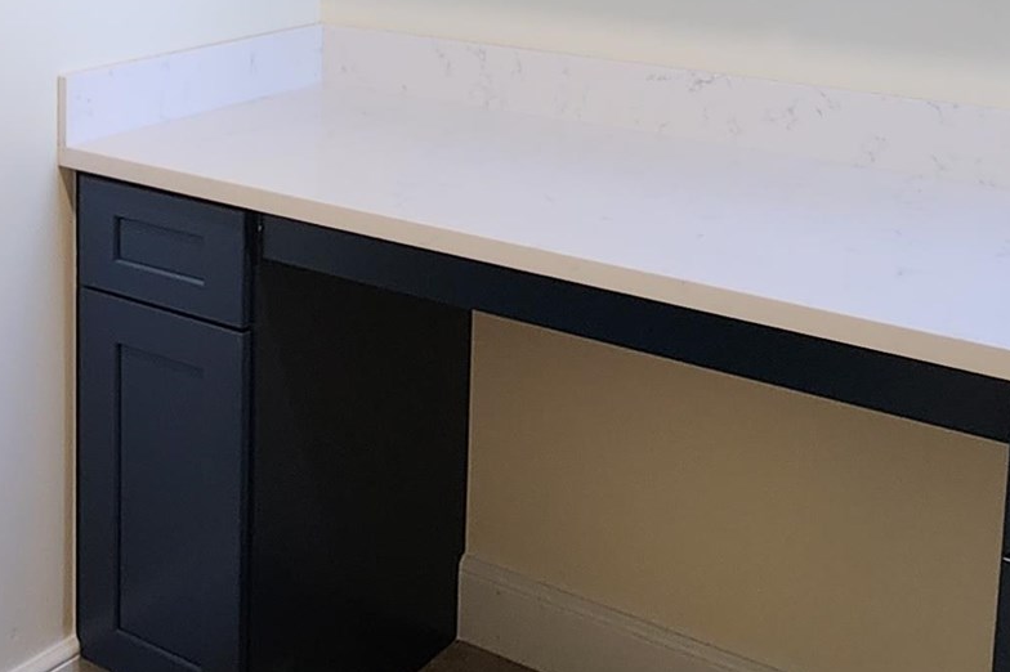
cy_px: -33
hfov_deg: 36.0
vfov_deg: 24.1
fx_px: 1486
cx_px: 170
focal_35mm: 53
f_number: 2.2
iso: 160
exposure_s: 1/60
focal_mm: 2.2
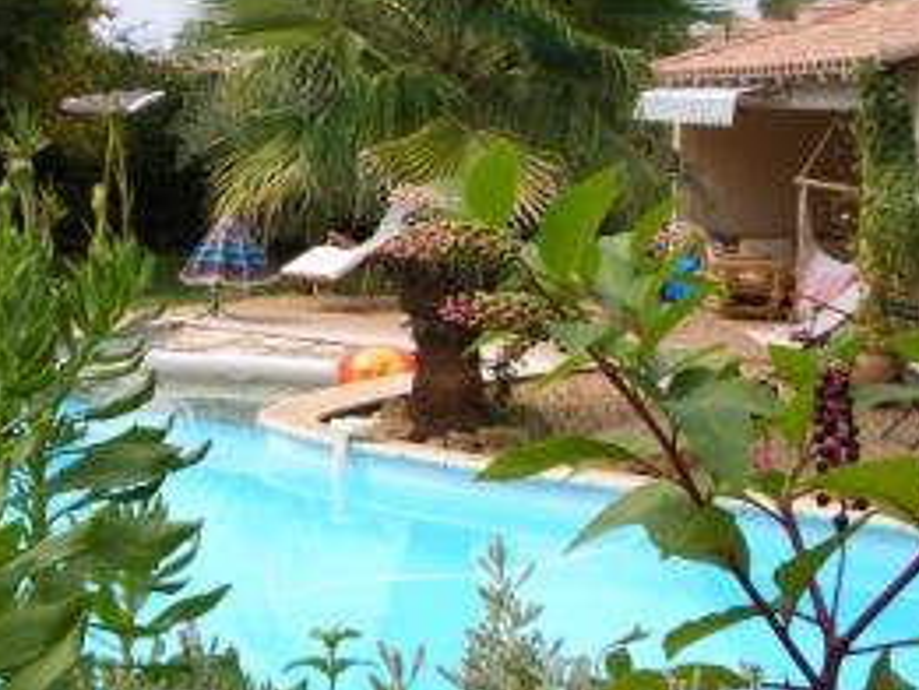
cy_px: 271
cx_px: 208
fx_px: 1594
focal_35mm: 60
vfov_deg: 24.4
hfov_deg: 31.5
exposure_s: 1/320
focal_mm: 5.8
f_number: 4.3
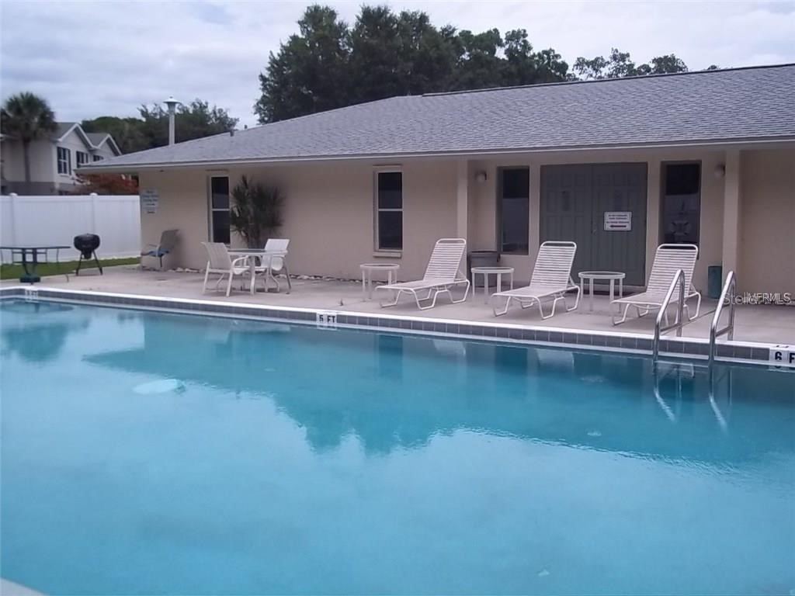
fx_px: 827
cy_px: 298
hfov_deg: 51.4
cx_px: 398
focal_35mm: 36
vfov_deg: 39.7
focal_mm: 6.5
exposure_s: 1/250
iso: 80
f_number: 8
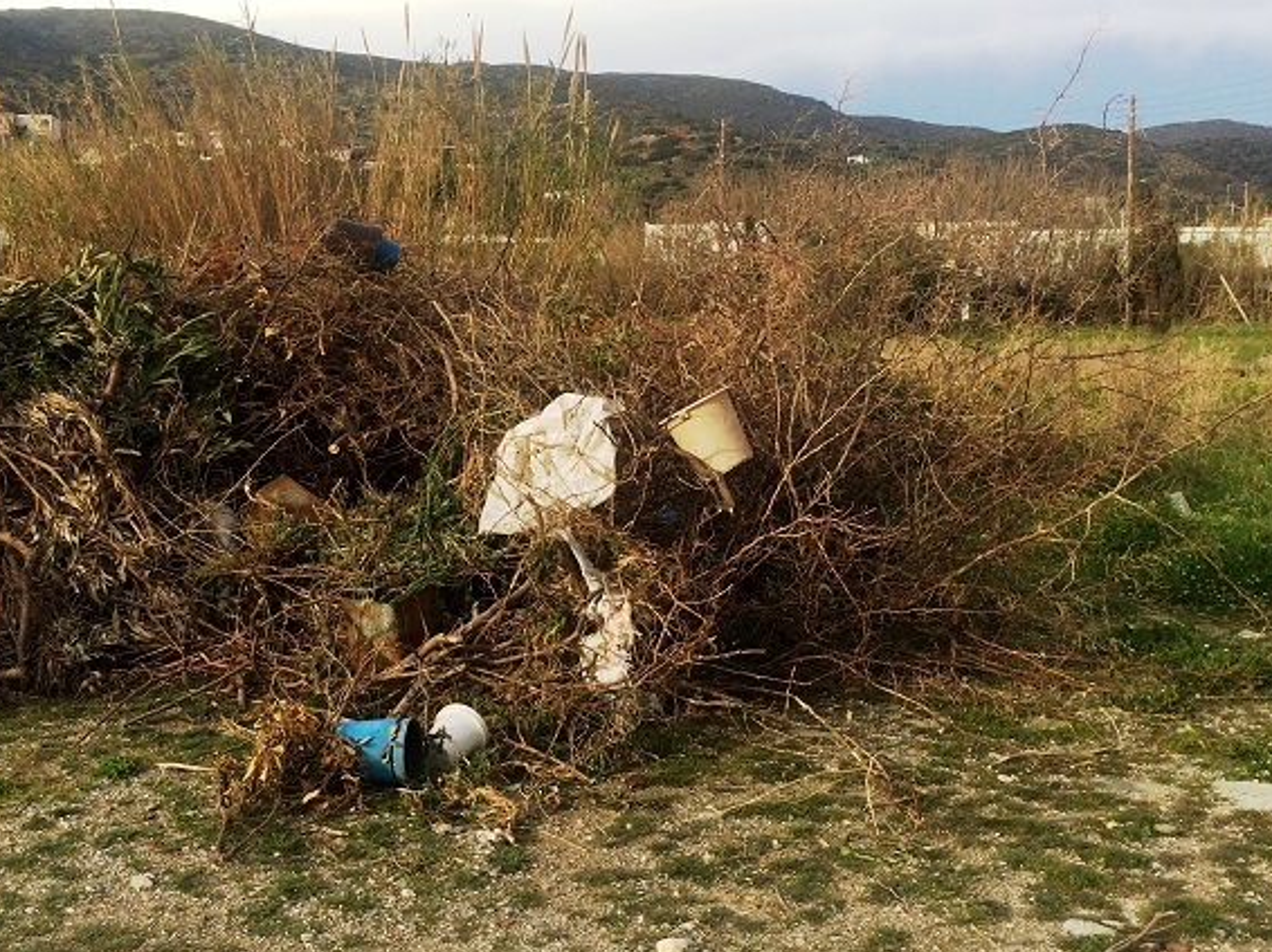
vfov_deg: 35.1
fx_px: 1506
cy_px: 454
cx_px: 472
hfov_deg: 45.4
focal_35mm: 41
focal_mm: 4.15
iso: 32
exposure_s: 1/1244
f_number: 2.2
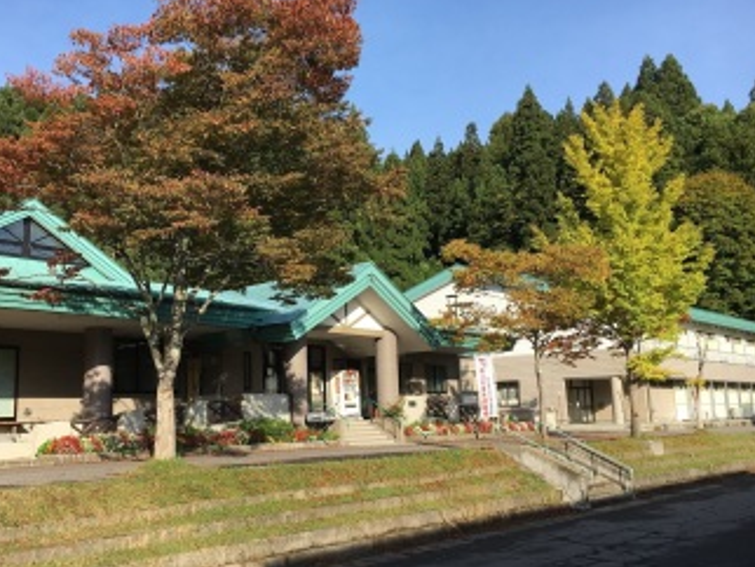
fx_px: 786
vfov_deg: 39.7
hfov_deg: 51.0
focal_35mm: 36
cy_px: 291
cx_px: 305
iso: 25
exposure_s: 1/1012
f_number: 2.2
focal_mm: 4.15
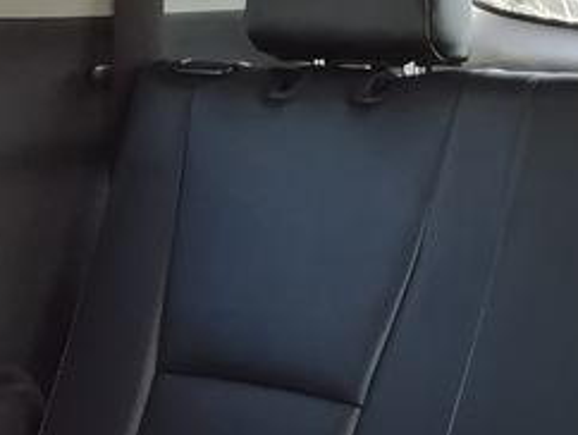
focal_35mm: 110
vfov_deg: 13.0
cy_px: 590
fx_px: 1839
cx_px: 459
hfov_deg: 17.7
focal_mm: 3.21
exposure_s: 1/33.3
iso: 160
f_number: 2.2
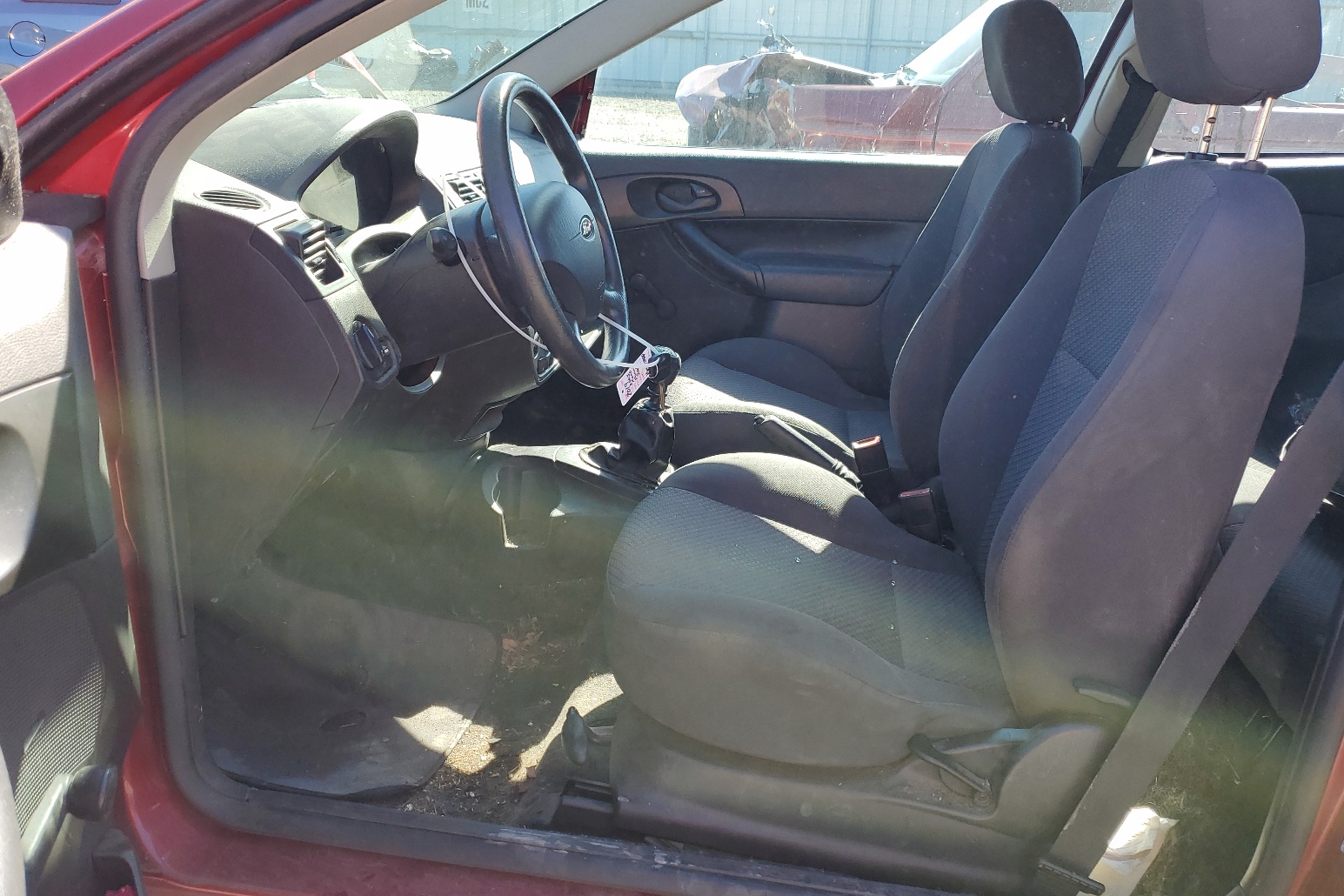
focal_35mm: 28
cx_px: 679
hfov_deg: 65.5
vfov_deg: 46.4
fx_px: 1045
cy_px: 429
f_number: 1.5
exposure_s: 1/417
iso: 50
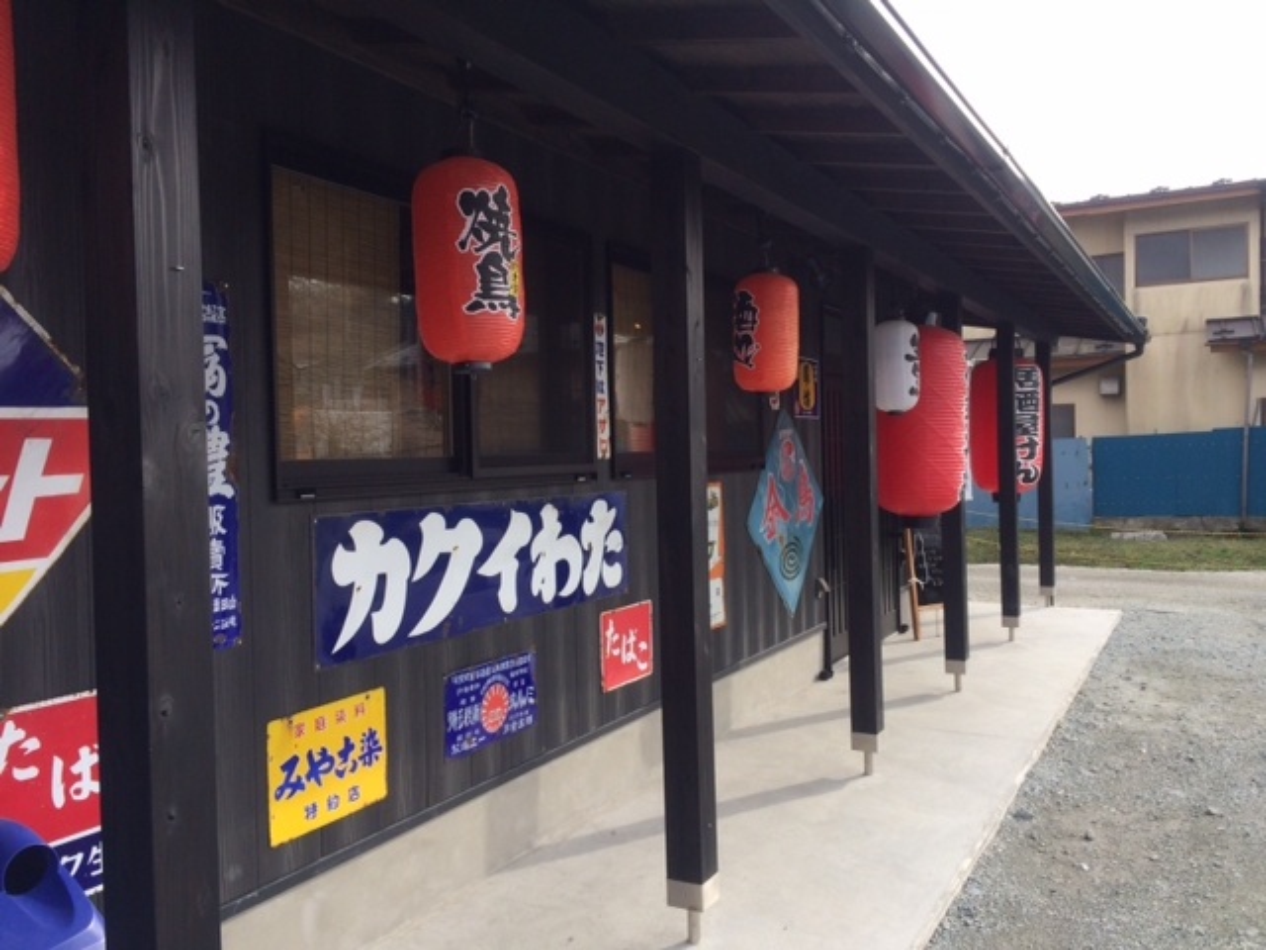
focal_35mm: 30
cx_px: 633
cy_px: 475
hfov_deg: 60.0
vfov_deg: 46.8
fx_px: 1097
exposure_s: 1/604
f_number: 2.2
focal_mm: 4.12
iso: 32
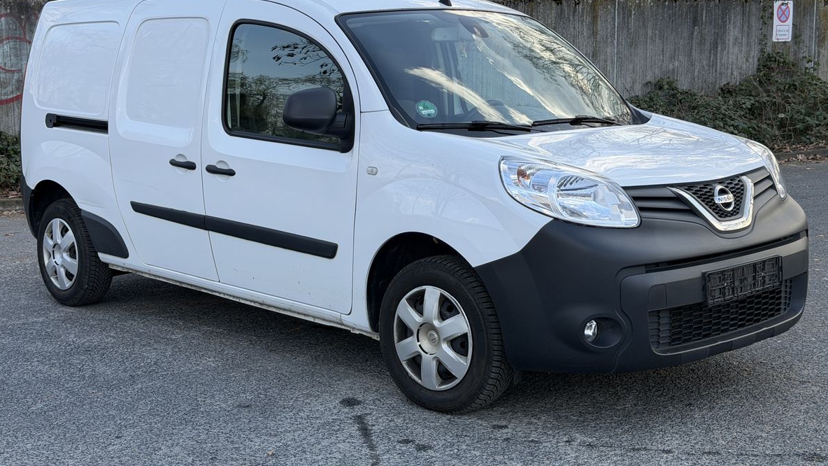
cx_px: 417
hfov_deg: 39.2
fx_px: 1164
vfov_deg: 22.6
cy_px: 210
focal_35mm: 53
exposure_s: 1/951
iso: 64
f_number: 1.78
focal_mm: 6.76
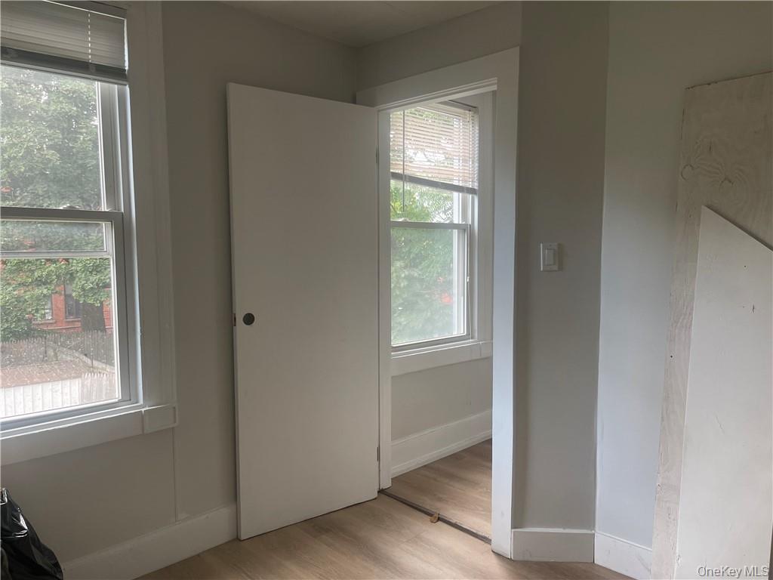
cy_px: 290
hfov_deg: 67.3
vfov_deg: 53.1
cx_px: 386
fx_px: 581
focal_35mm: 26
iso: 125
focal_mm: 5.1
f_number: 1.6
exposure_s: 1/104
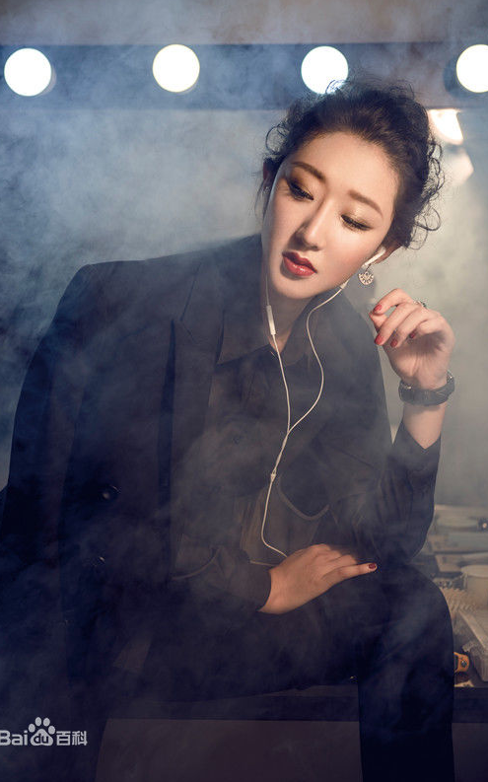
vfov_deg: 28.6
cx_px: 234
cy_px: 391
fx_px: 1534
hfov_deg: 18.1
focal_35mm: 72
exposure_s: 1/100
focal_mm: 70
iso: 250
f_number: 4.5
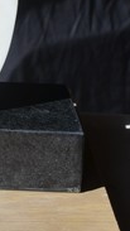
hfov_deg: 6.1
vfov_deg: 10.7
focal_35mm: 195
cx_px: -114
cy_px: -109
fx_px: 1194
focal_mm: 38
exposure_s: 1/1600
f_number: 5
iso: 320
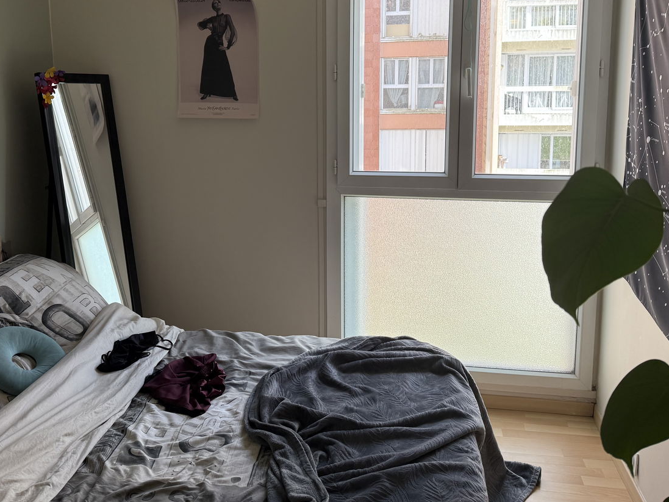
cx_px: 297
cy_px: 168
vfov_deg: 40.2
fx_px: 676
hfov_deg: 52.5
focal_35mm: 35
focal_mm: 6.76
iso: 80
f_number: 1.78
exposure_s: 1/344
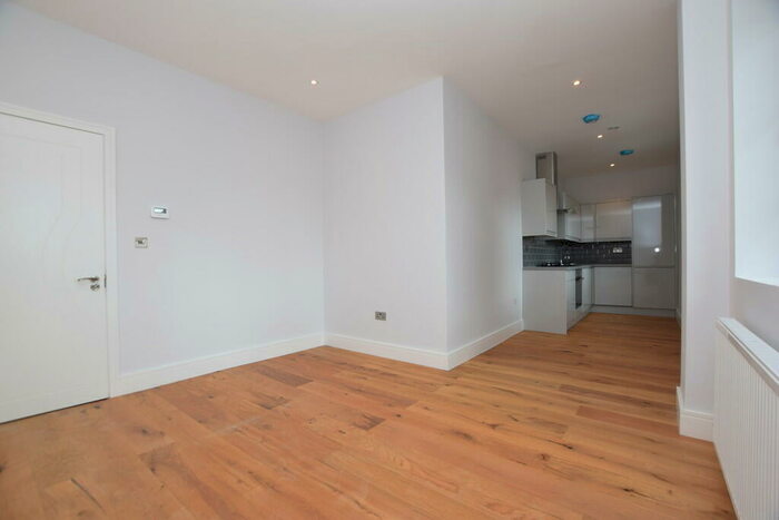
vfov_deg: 77.4
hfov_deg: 100.4
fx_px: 325
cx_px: 390
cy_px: 260
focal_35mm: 15
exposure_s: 1/40
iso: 100
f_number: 4.5
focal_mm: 10
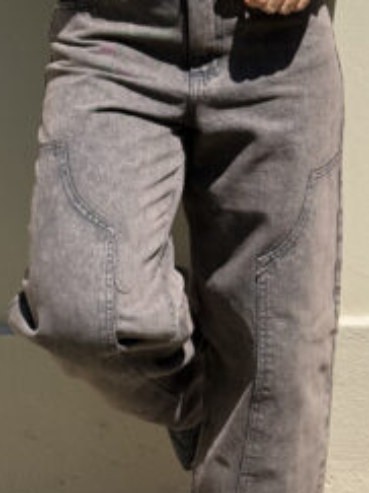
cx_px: -4
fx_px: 1878
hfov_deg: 11.1
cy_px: 13
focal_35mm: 132
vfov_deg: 14.7
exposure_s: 1/1980
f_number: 1.78
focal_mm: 6.76
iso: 64
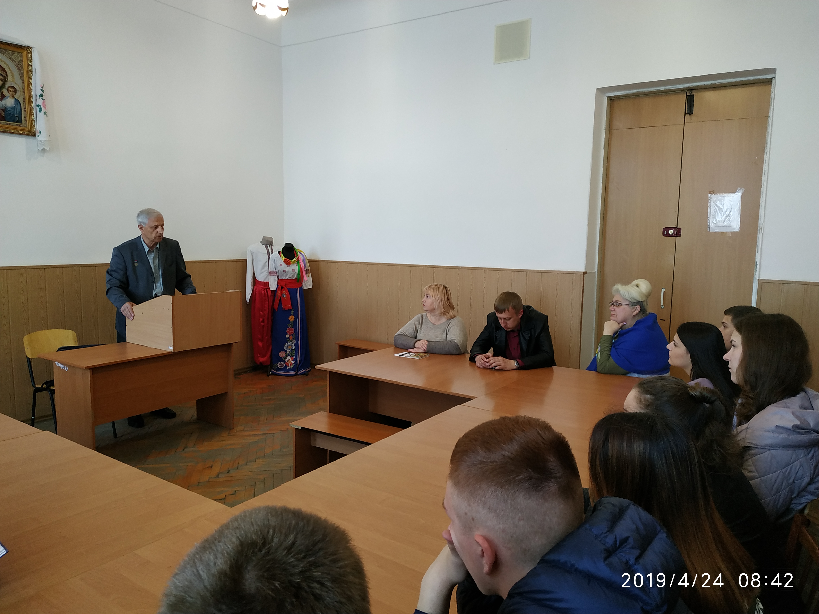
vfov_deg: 56.8
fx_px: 568
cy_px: 307
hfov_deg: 71.6
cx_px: 410
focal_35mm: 24
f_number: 1.9
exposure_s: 1/25
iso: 250
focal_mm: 3.94
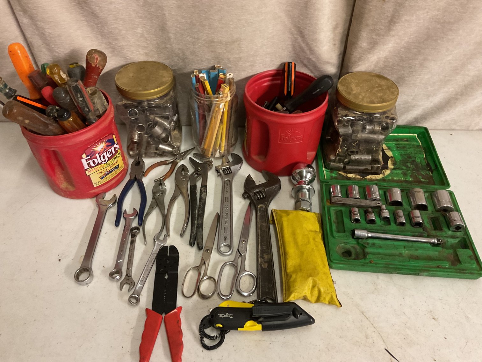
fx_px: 404
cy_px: 181
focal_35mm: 29
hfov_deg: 61.7
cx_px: 241
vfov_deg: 48.2
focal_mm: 3
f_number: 1.8
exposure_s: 1/40
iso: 250
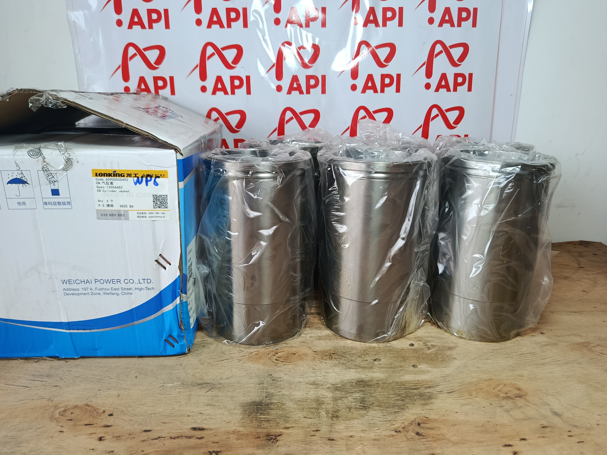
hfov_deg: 71.6
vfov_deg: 56.8
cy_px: 228
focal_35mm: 24
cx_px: 304
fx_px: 421
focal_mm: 5.24
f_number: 1.7
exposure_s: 1/100
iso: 88
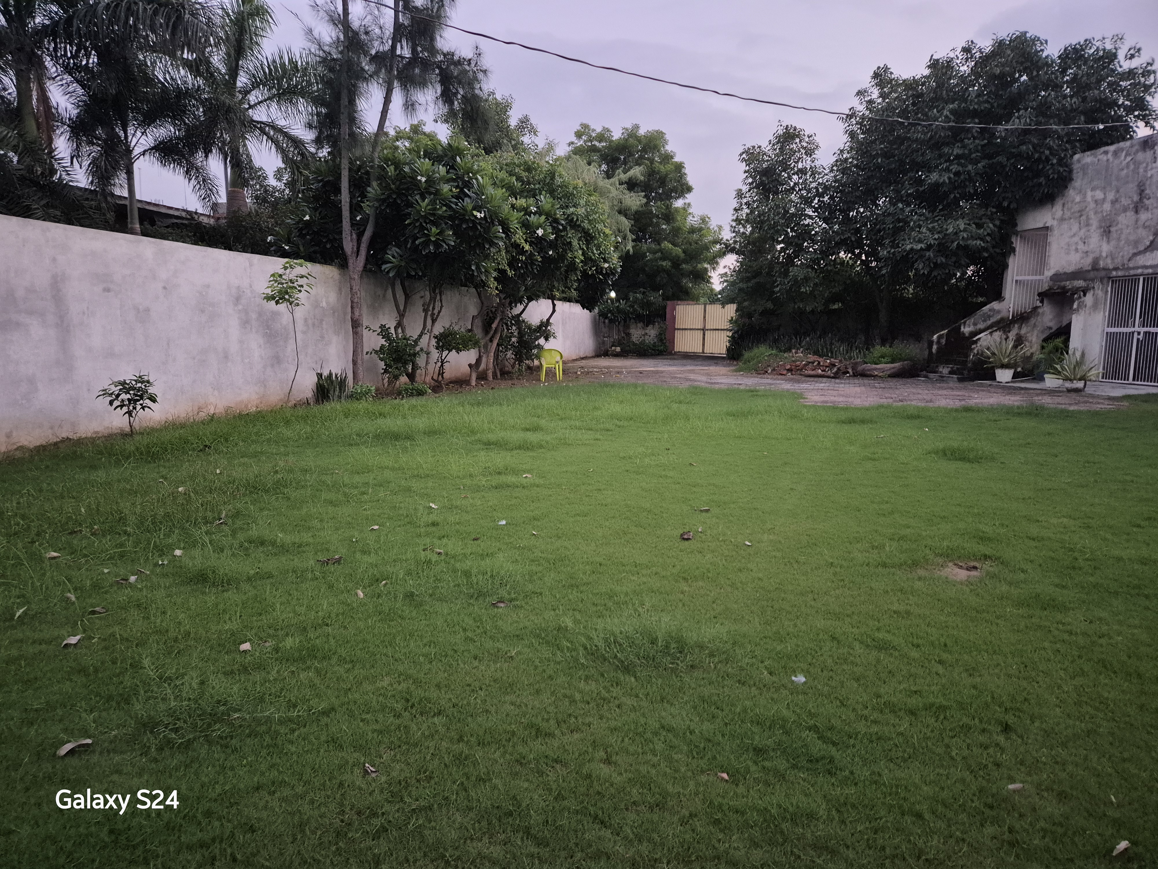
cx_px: 579
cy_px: 434
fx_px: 769
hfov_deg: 73.9
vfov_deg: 58.9
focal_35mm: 23
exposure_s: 1/50
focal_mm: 5.4
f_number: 1.8
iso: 1250
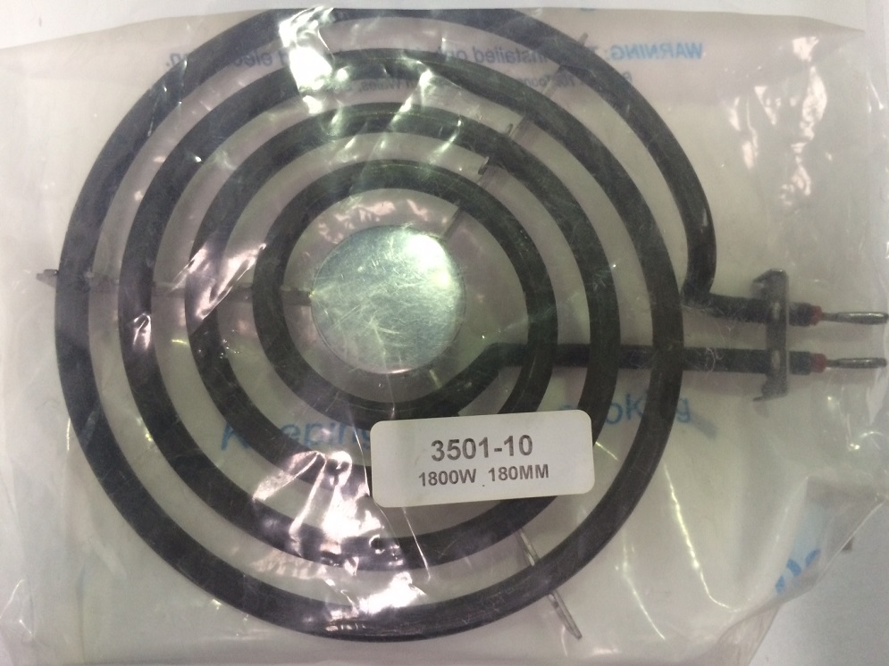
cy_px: 333
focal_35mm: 29
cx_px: 444
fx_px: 745
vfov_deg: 48.2
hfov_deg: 61.7
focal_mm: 4.15
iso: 80
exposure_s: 1/33
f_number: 2.2
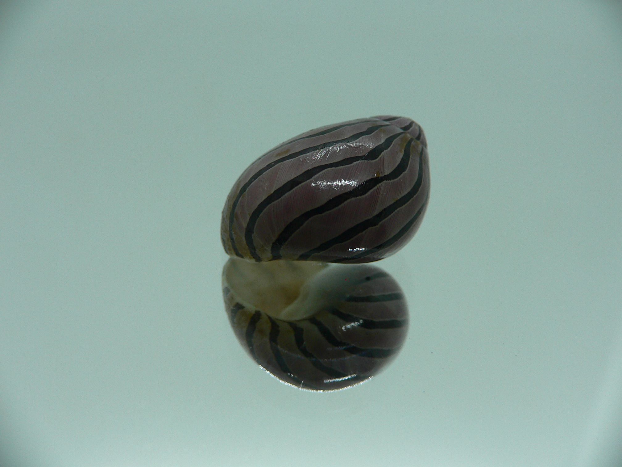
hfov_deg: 52.6
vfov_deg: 40.7
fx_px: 629
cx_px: 311
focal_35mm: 35
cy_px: 234
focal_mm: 4.6
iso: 80
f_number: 2.8
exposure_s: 1/60
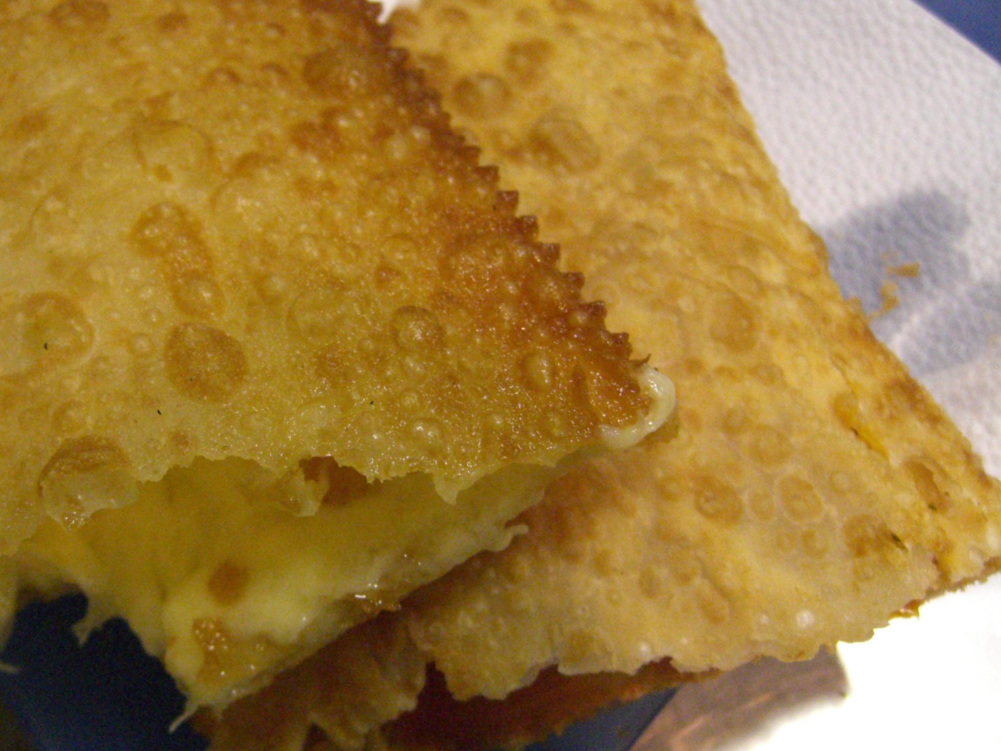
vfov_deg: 28.5
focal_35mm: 51
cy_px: 437
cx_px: 345
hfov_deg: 37.1
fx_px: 1475
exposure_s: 1/80
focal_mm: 7.9
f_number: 2.8
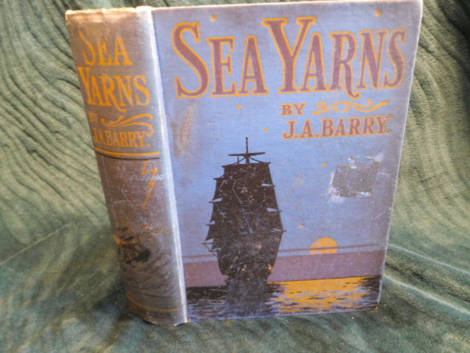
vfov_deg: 54.9
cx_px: 235
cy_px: 176
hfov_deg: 69.4
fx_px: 339
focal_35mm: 25
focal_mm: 4.5
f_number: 3.4
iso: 640
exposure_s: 1/8
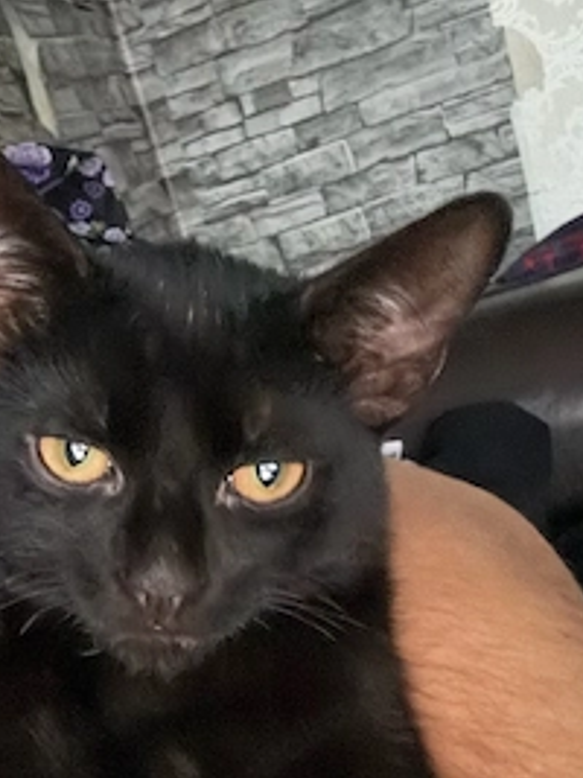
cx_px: 157
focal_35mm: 45
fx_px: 1011
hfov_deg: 31.7
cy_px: 533
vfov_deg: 41.4
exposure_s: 1/15
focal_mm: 2.69
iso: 3200
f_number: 1.9
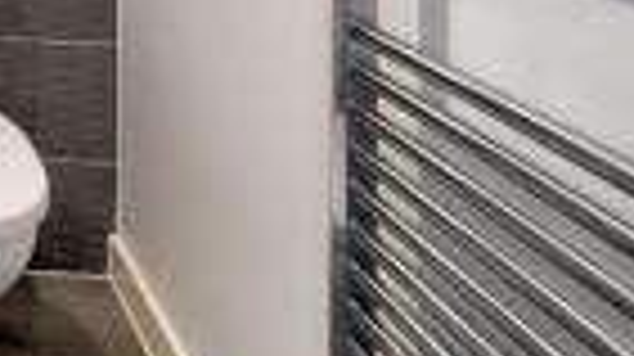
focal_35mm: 53
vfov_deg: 18.7
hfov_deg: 28.7
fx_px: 890
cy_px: -237
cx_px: -265
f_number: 4
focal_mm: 10
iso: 640
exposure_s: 1/15
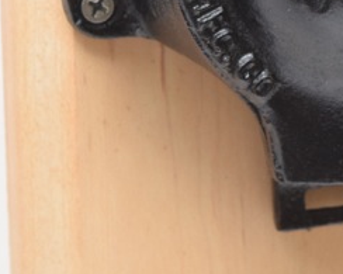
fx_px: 3216
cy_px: -129
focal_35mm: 317
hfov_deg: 6.1
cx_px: 415
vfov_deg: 4.8
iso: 800
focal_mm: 55
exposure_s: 1/100
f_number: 5.6
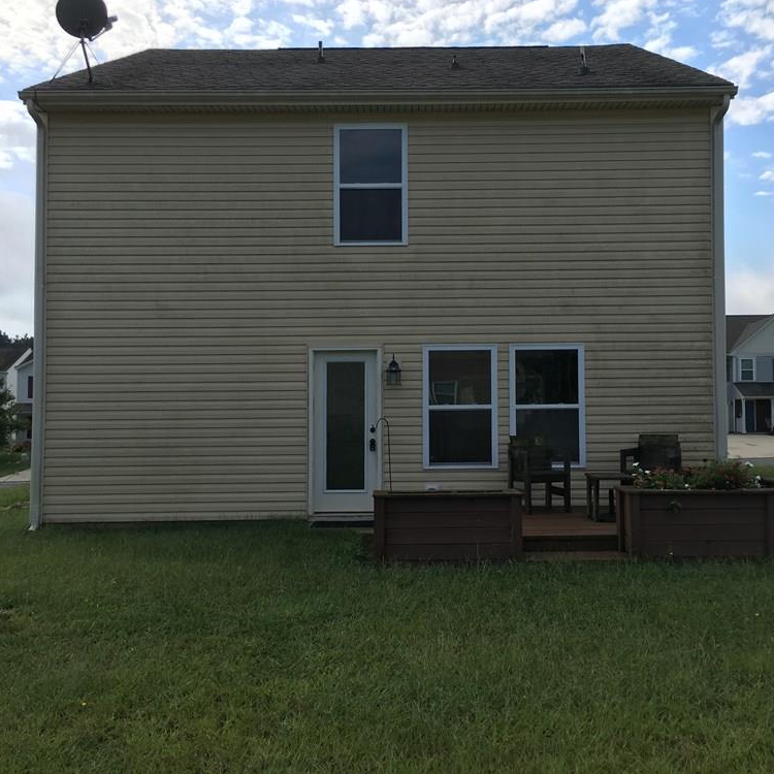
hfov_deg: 47.2
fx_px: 885
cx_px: 410
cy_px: 381
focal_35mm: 35
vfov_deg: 47.2
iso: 25
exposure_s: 1/1479
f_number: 2.2
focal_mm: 4.15
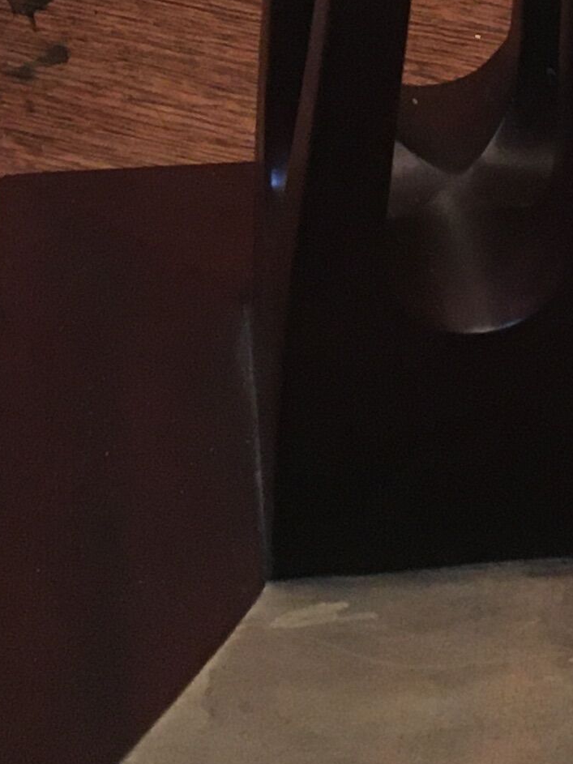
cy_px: -509
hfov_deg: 11.9
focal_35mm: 124
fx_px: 2737
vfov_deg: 14.4
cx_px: 441
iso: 200
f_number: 2.2
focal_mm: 4.15
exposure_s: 1/33
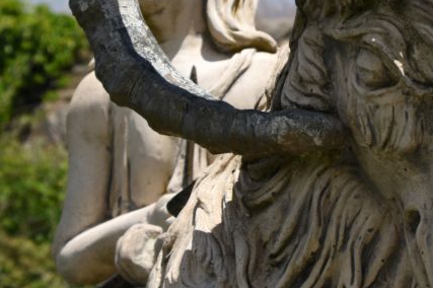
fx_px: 2680
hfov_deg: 9.2
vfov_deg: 6.1
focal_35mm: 223
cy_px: 34
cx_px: 388
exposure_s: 1/1000
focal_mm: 62
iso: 250
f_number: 8
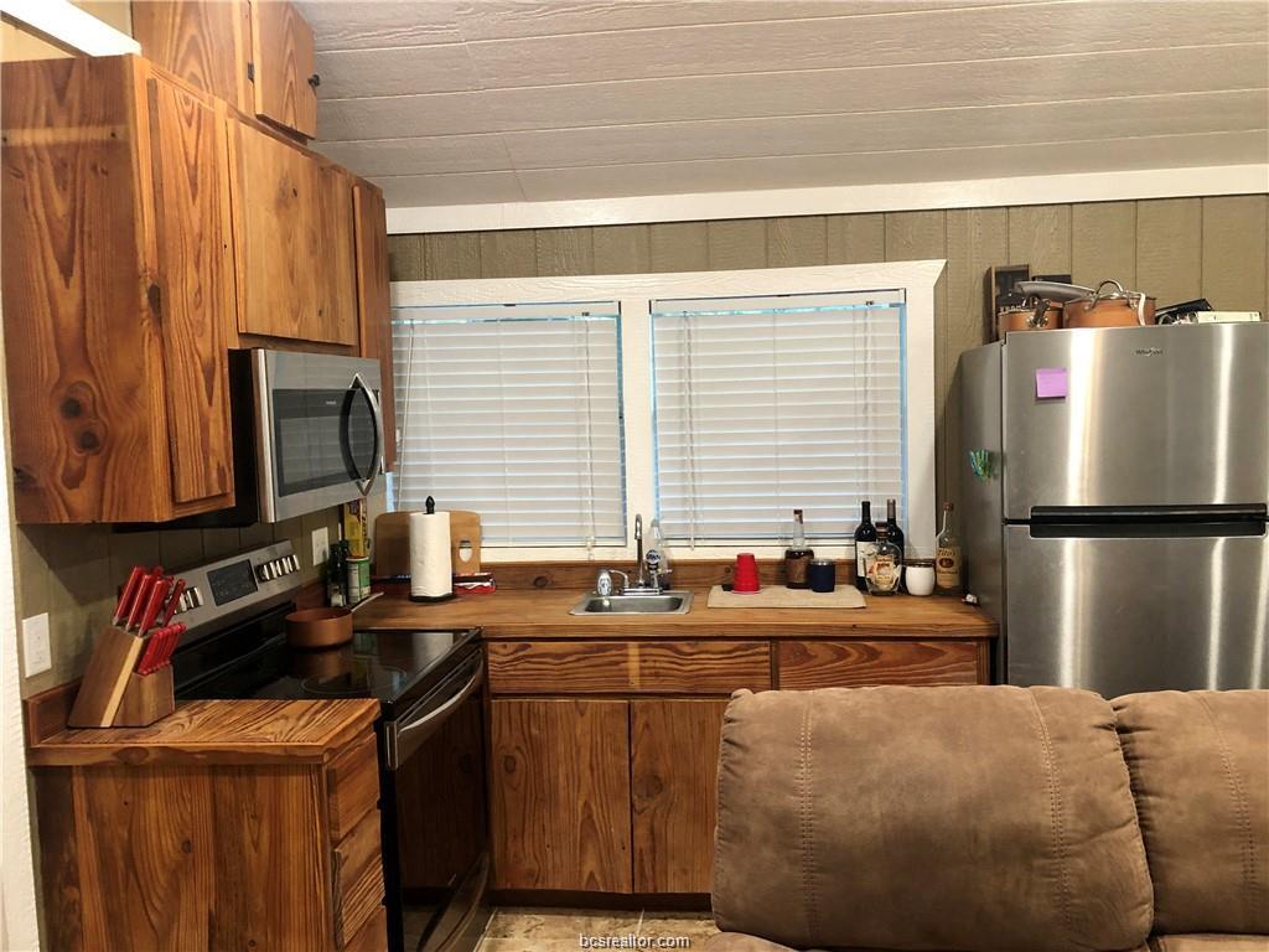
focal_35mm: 28
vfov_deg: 49.7
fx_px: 1026
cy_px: 476
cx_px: 634
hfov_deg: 63.4
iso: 64
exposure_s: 1/15
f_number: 1.8
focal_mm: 3.99
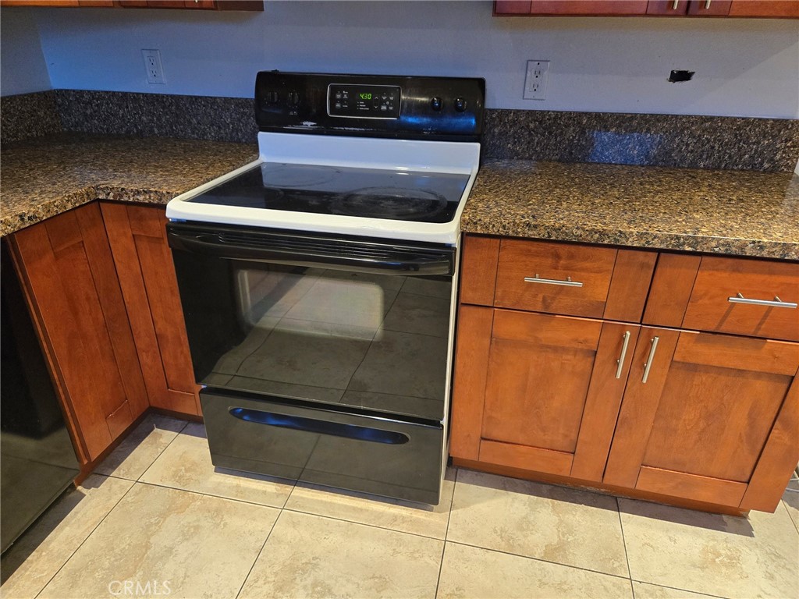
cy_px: 300
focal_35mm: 23
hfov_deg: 73.9
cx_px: 400
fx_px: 531
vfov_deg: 58.9
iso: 500
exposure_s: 1/120
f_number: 1.8
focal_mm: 5.4
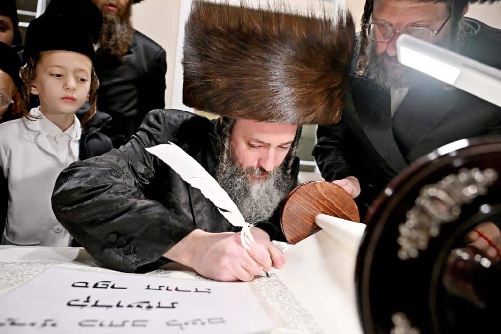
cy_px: 167
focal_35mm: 24
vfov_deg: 53.1
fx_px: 334
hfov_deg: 73.7
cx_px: 250
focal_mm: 24
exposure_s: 1/200
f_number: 4
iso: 1000
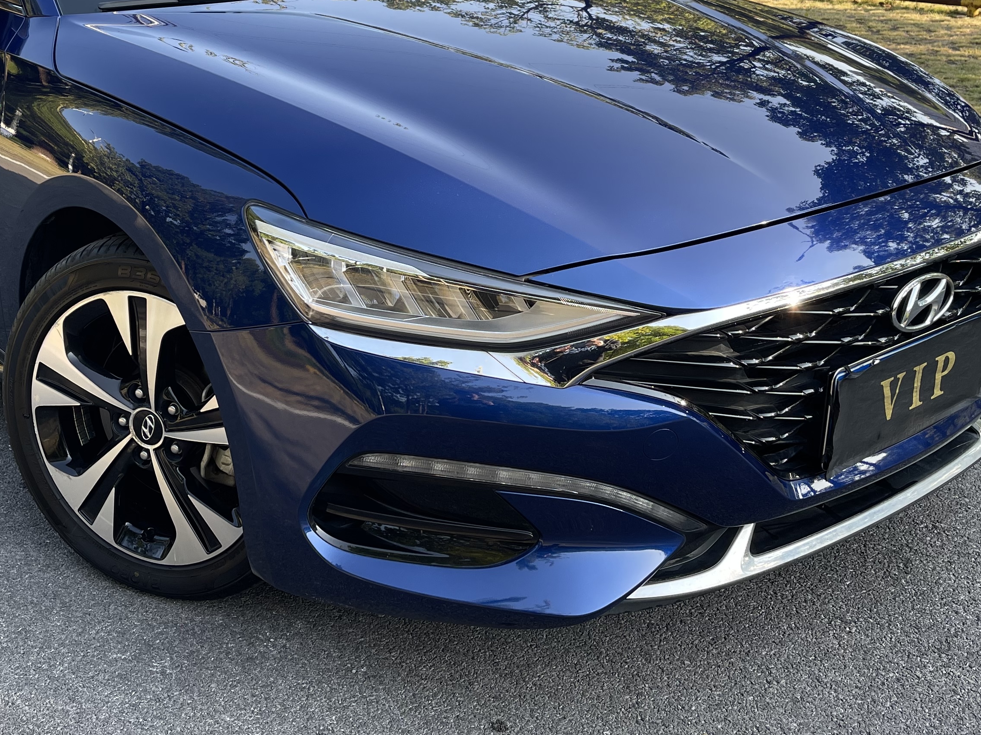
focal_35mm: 46
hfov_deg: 41.0
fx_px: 1304
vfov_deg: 30.9
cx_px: 387
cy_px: 173
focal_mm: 5.1
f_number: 1.6
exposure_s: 1/440
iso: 32
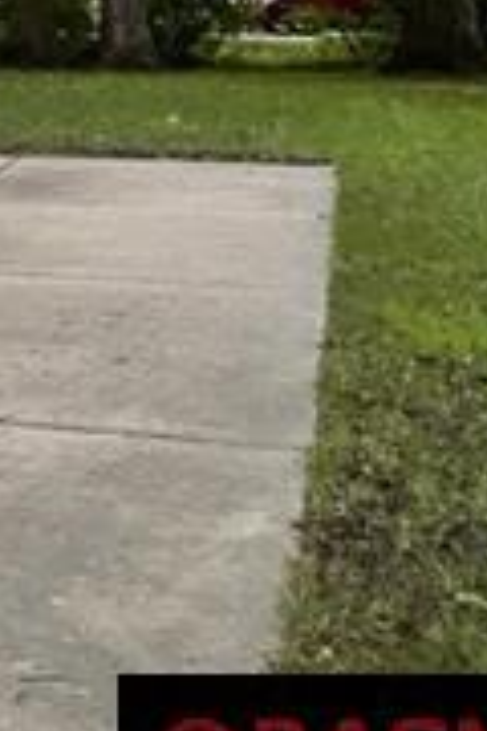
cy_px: -138
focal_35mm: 96
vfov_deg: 20.0
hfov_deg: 11.6
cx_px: -694
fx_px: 1948
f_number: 1.6
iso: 640
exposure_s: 1/34
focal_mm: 5.1
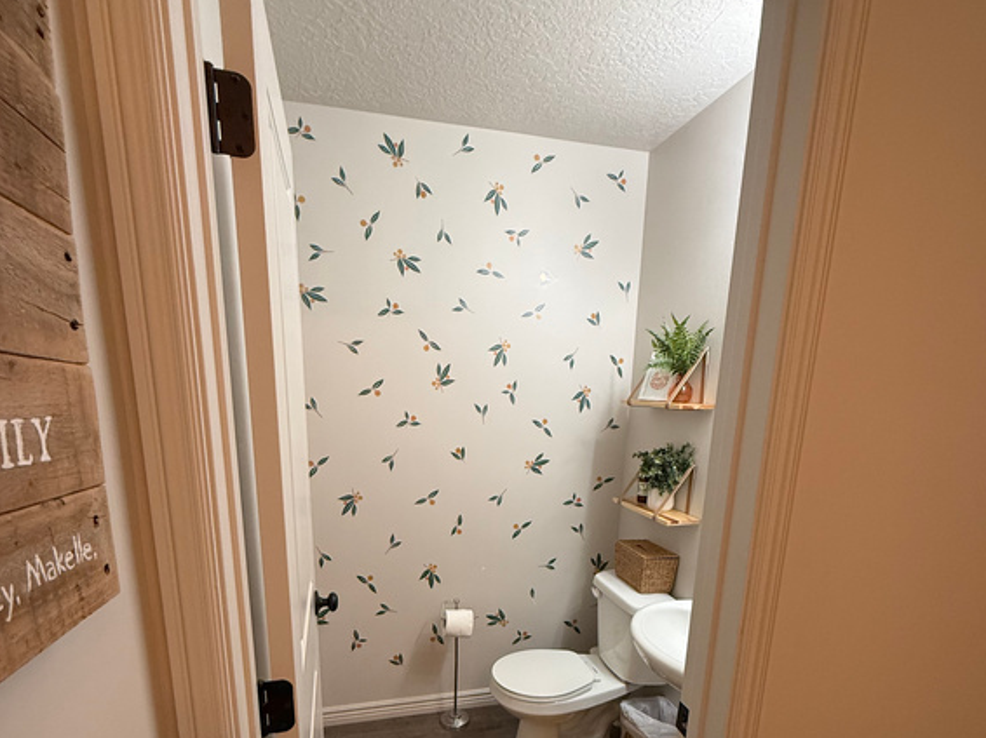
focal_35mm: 19
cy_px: 508
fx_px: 541
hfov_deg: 84.7
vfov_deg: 66.3
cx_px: 496
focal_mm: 2.22
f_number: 2.2
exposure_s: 1/120
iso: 250
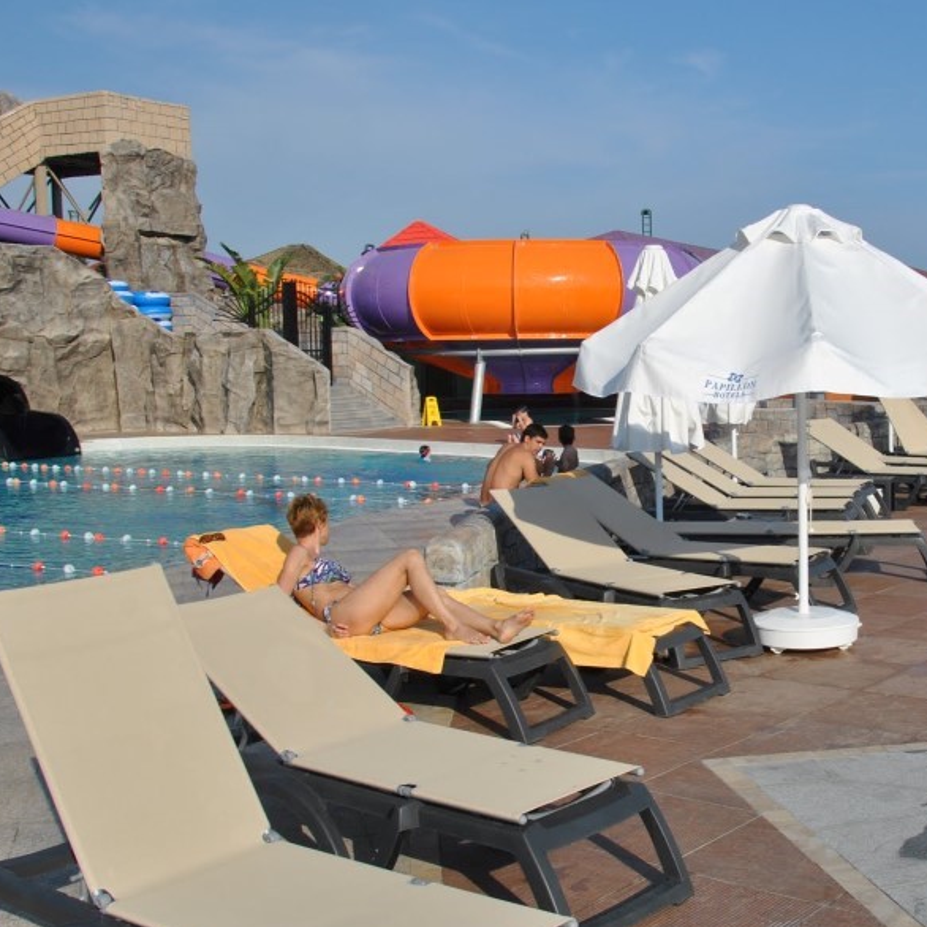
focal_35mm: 45
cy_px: 519
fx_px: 1363
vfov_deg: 37.5
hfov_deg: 36.7
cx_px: 694
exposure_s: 1/320
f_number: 9
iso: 100
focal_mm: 18
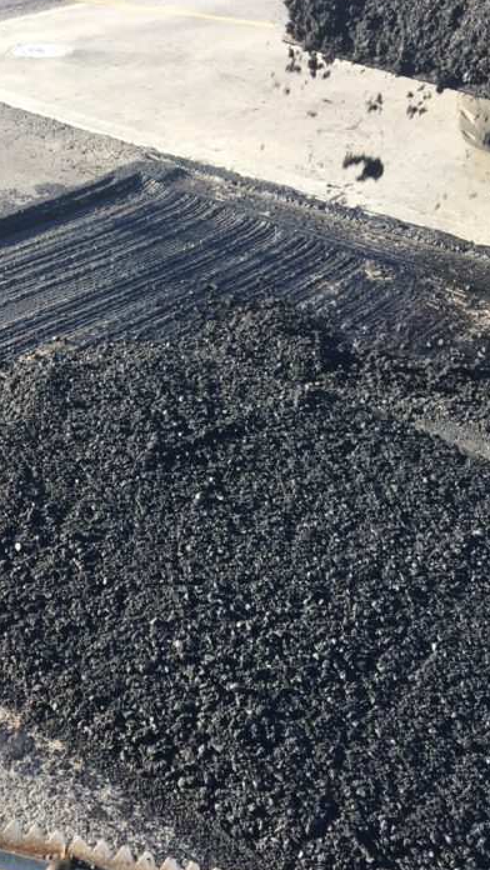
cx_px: 15
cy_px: 425
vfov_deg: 45.5
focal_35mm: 45
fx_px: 1038
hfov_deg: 25.4
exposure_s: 1/170
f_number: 2.2
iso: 25
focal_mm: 4.15
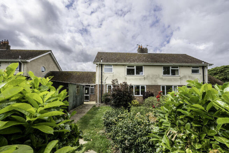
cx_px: 114
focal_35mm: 14
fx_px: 89
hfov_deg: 104.2
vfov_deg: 81.2
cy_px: 76
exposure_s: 1/200
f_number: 13
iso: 100
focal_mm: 14
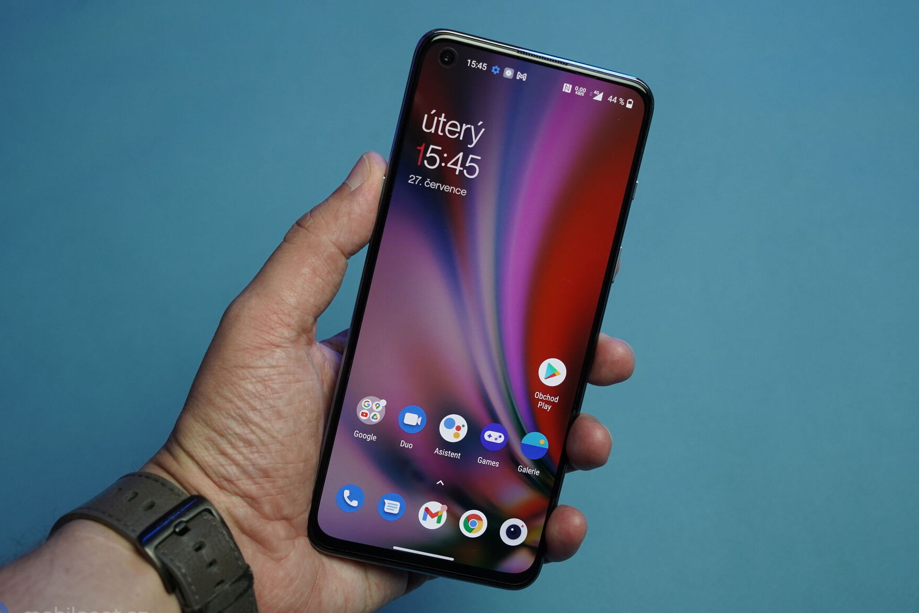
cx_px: 466
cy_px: 311
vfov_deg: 24.6
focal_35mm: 55
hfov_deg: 36.2
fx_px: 1404
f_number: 7.1
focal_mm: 50
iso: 2000
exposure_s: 1/160
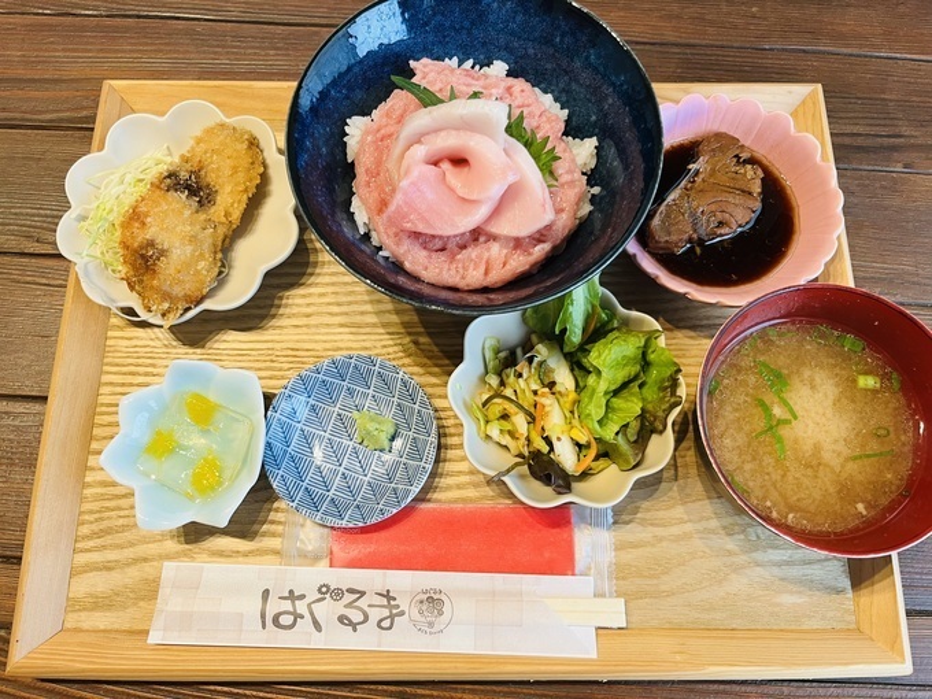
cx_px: 466
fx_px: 700
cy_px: 350
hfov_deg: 67.3
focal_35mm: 26
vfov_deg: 53.1
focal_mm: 5.1
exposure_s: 1/60
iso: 125
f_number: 1.6
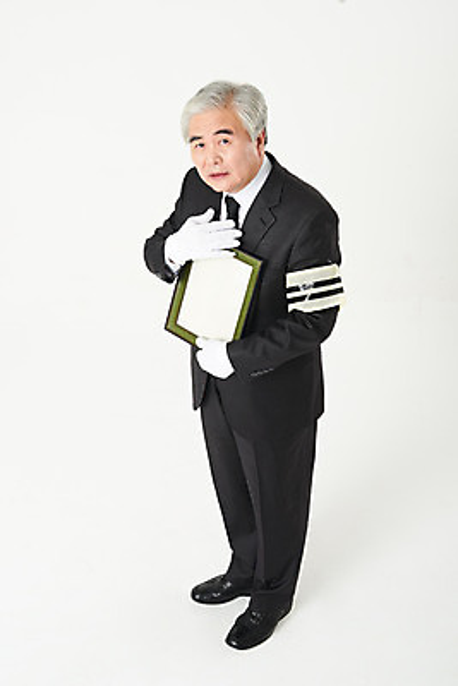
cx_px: 229
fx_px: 877
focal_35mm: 46
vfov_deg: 42.7
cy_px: 343
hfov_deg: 29.3
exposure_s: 1/125
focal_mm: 46
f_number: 14
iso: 100
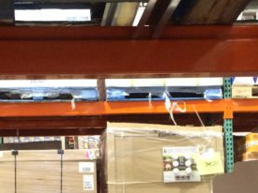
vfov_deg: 17.6
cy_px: 209
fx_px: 603
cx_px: 97
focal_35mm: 81
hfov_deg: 24.1
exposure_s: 1/30
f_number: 2.2
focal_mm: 4.15
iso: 250
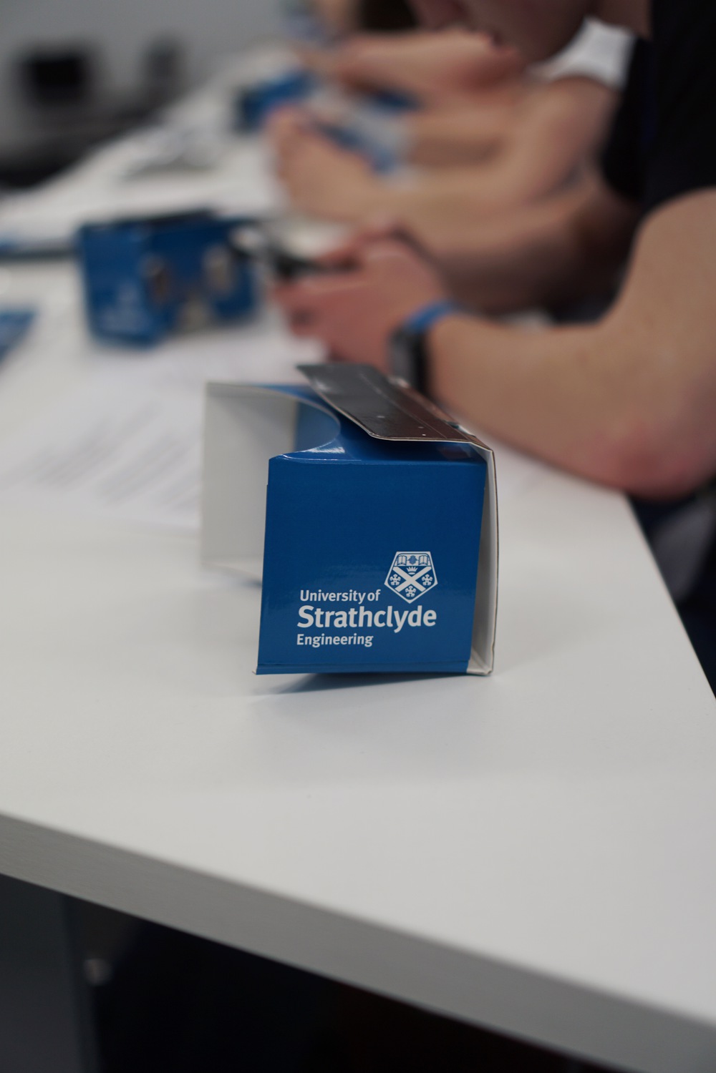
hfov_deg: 25.8
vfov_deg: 37.9
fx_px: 1566
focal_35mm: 52
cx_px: 358
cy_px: 536
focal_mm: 35
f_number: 1.8
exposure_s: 1/80
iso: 100
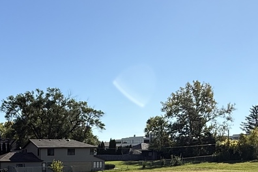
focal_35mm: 53
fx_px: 380
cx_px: 27
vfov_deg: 22.9
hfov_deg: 35.4
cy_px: 220
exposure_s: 1/1745
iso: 50
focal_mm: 2.22
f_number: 2.2
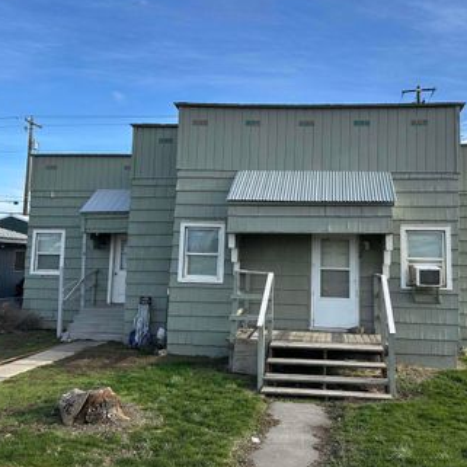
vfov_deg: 49.7
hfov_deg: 49.5
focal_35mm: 33
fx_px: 504
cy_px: 210
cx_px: 275
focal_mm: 6.86
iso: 80
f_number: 1.78
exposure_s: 1/2155
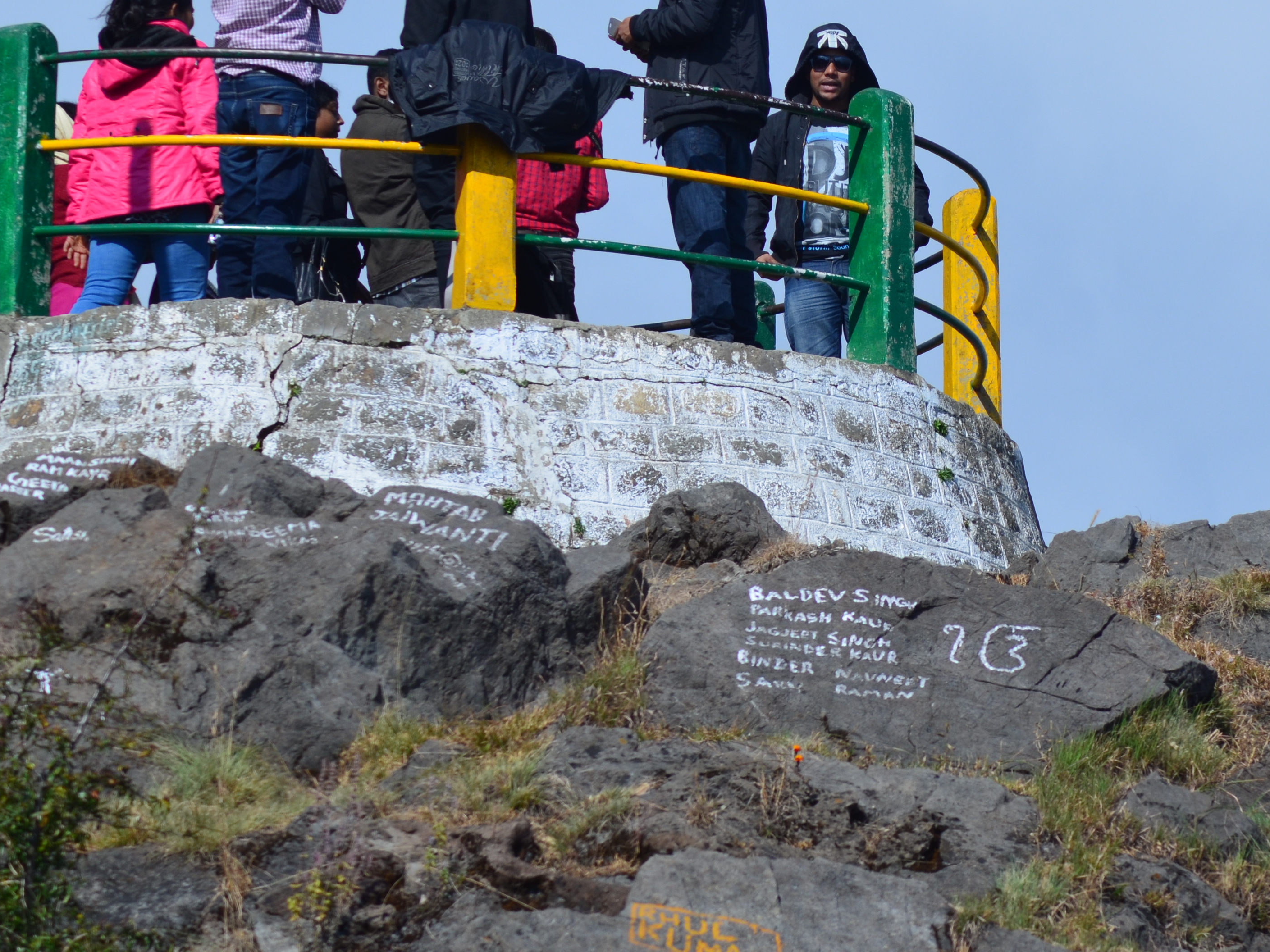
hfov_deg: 5.8
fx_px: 12467
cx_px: 1011
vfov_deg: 4.4
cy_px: 231
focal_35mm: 340
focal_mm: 135
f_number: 8
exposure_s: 1/1000
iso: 200
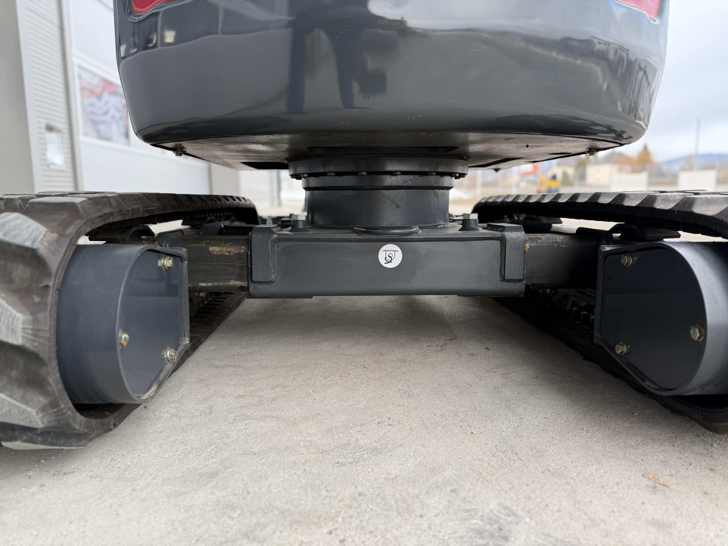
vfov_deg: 56.8
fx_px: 505
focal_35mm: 24
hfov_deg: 71.6
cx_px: 364
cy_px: 273
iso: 80
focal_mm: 6.76
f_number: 1.78
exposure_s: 1/136
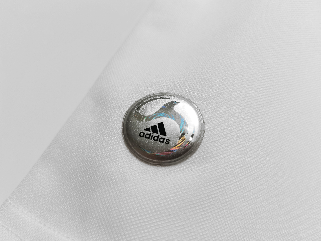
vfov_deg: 51.4
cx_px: 156
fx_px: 250
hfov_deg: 65.3
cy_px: 120
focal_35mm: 27
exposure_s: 1/100
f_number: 1.8
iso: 64
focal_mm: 5.58
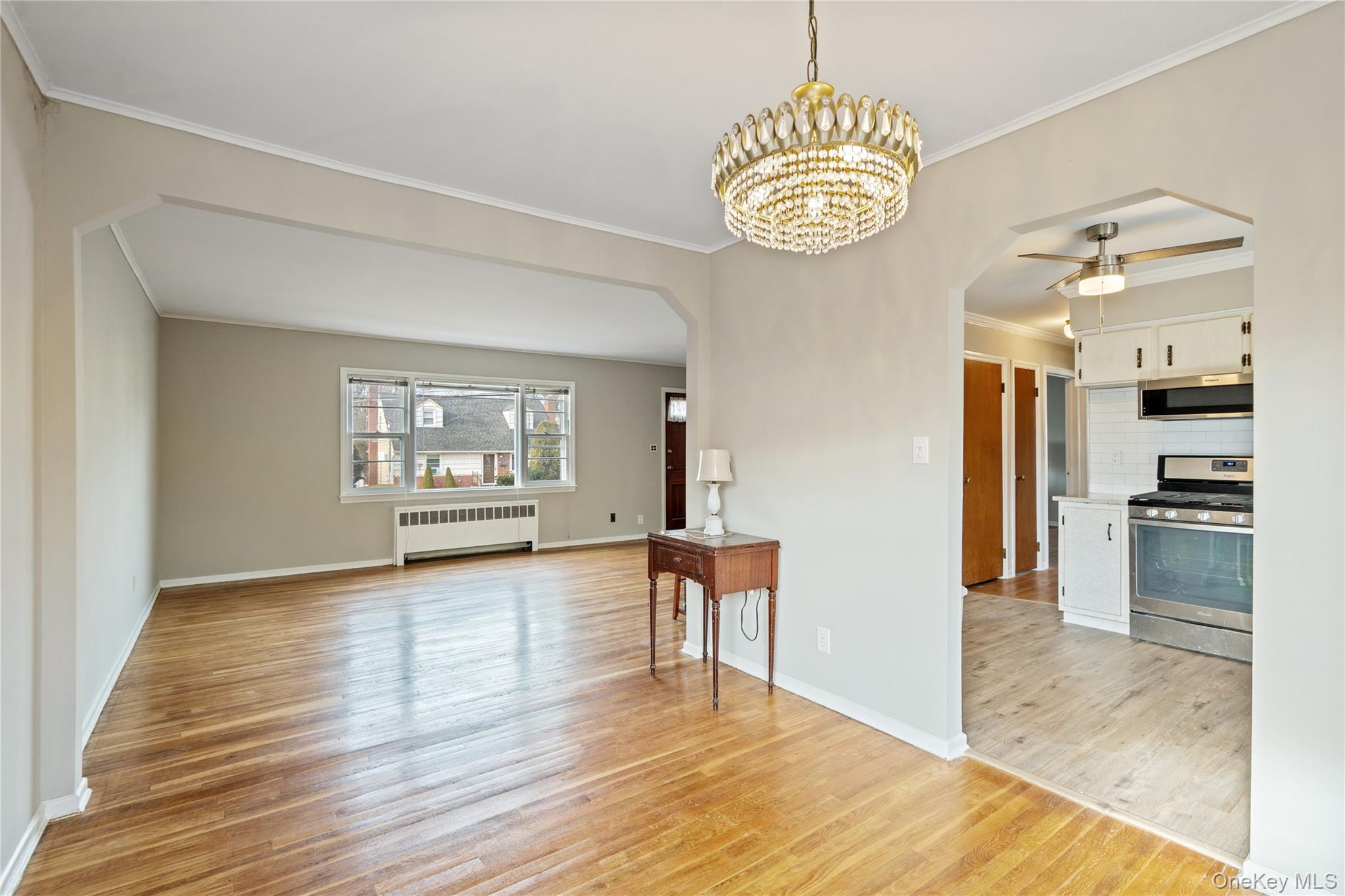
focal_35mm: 16
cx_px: 672
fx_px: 598
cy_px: 448
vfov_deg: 73.7
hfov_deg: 96.7
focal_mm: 16
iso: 125
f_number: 6.3
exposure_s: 1/10
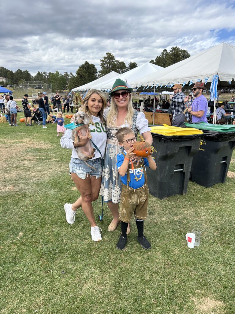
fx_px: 235
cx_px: 118
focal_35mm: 26
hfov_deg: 53.1
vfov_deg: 67.3
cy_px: 157
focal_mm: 5.7
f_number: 1.5
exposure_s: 1/1808
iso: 50
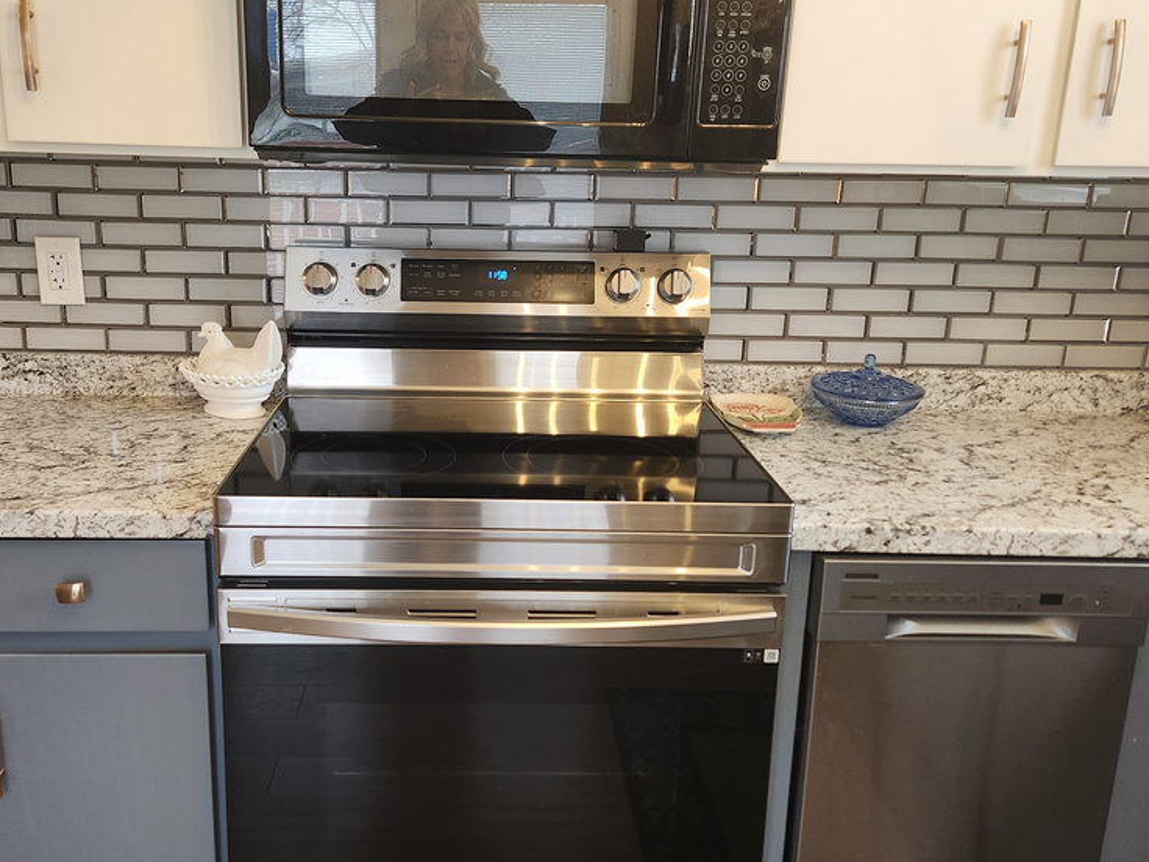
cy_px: 401
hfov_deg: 56.6
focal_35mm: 32
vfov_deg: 44.1
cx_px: 498
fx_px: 1062
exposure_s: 1/120
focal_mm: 5.4
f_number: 1.8
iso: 400
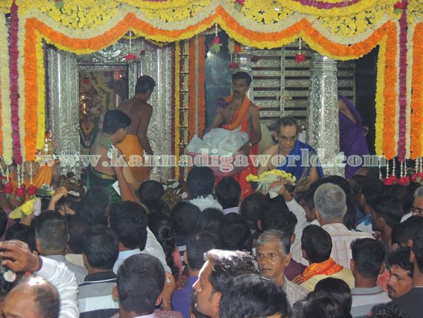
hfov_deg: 26.0
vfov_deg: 19.6
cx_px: 212
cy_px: 159
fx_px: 916
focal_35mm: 75
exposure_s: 1/60
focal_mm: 13.3
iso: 800
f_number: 3.9
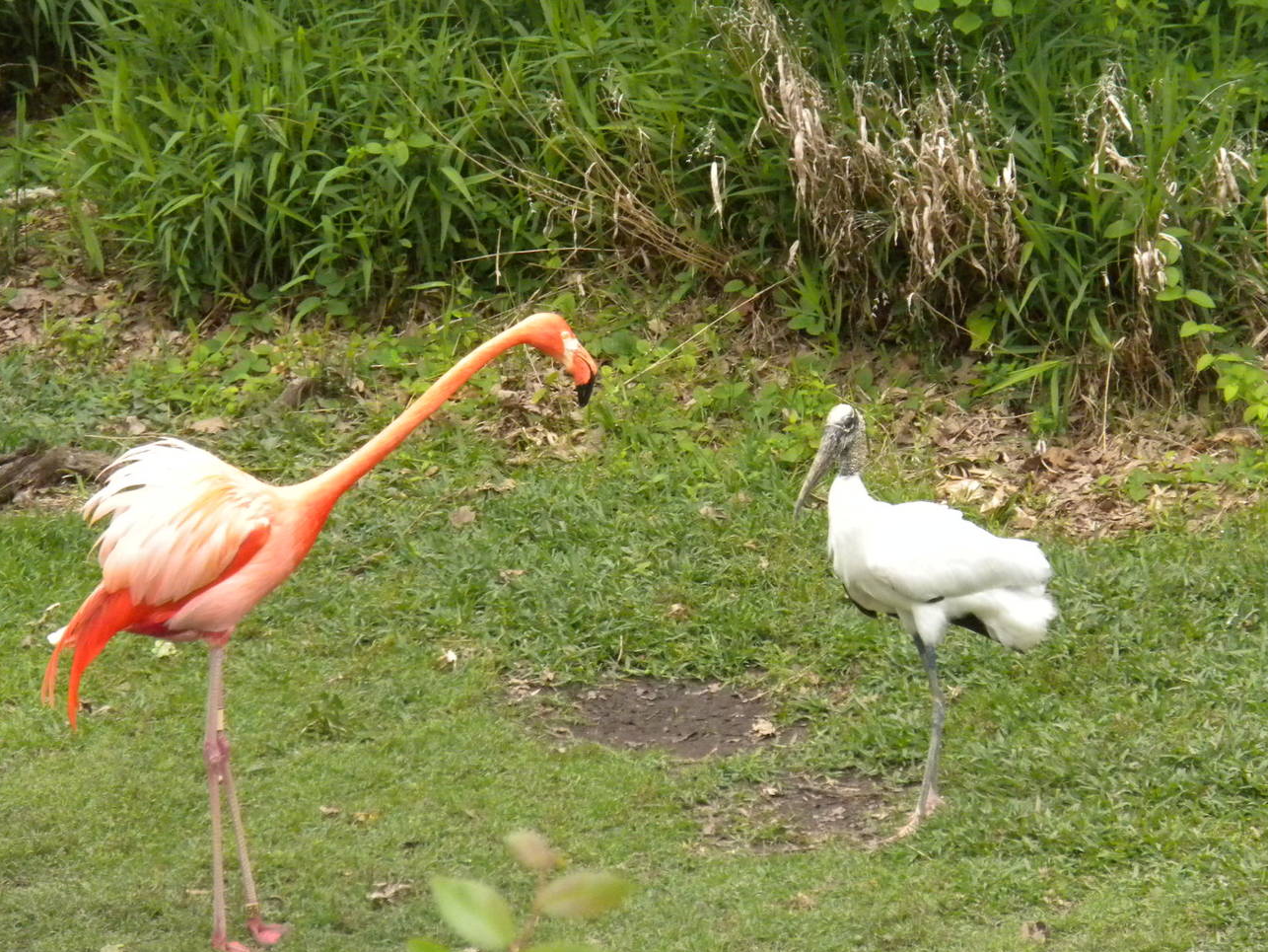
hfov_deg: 6.7
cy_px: 474
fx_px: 10845
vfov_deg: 5.0
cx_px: 629
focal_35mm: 296
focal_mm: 42.1
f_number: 5.2
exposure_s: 1/340
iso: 437
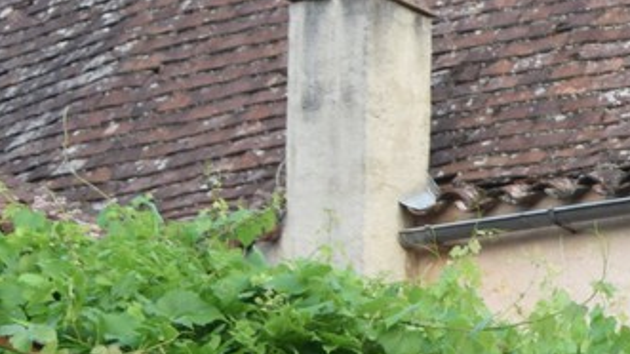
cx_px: 1212
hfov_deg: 9.8
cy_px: 400
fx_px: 3447
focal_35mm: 206
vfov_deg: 5.9
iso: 400
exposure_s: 1/100
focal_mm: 29
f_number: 5
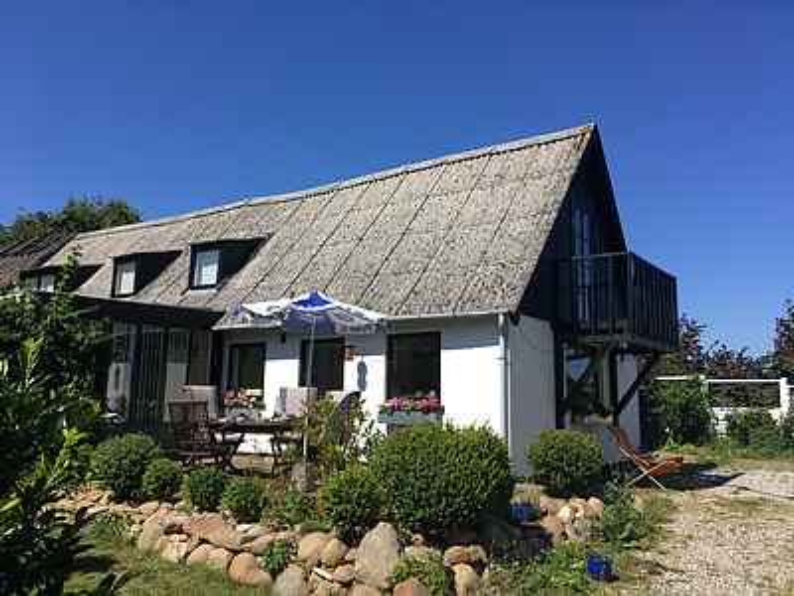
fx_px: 665
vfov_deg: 48.2
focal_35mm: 29
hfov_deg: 61.7
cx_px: 397
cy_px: 298
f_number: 2.2
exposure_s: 1/1425
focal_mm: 4.15
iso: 25
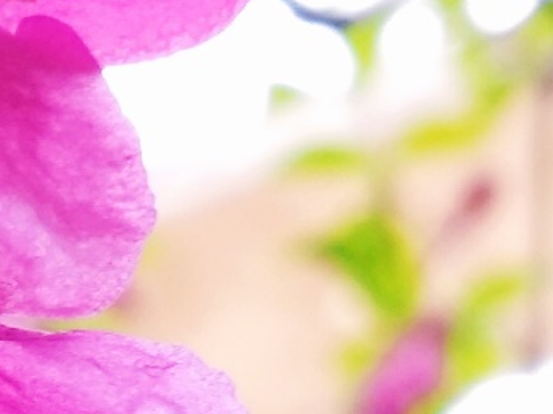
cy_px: 353
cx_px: -134
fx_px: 1437
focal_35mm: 90
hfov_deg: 20.2
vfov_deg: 16.2
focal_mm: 3.81
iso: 125
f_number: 2.2
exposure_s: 1/156
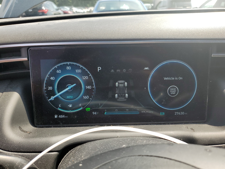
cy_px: 84
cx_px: 112
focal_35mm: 26
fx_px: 169
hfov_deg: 67.3
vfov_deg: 53.1
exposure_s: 1/833
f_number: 1.5
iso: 50
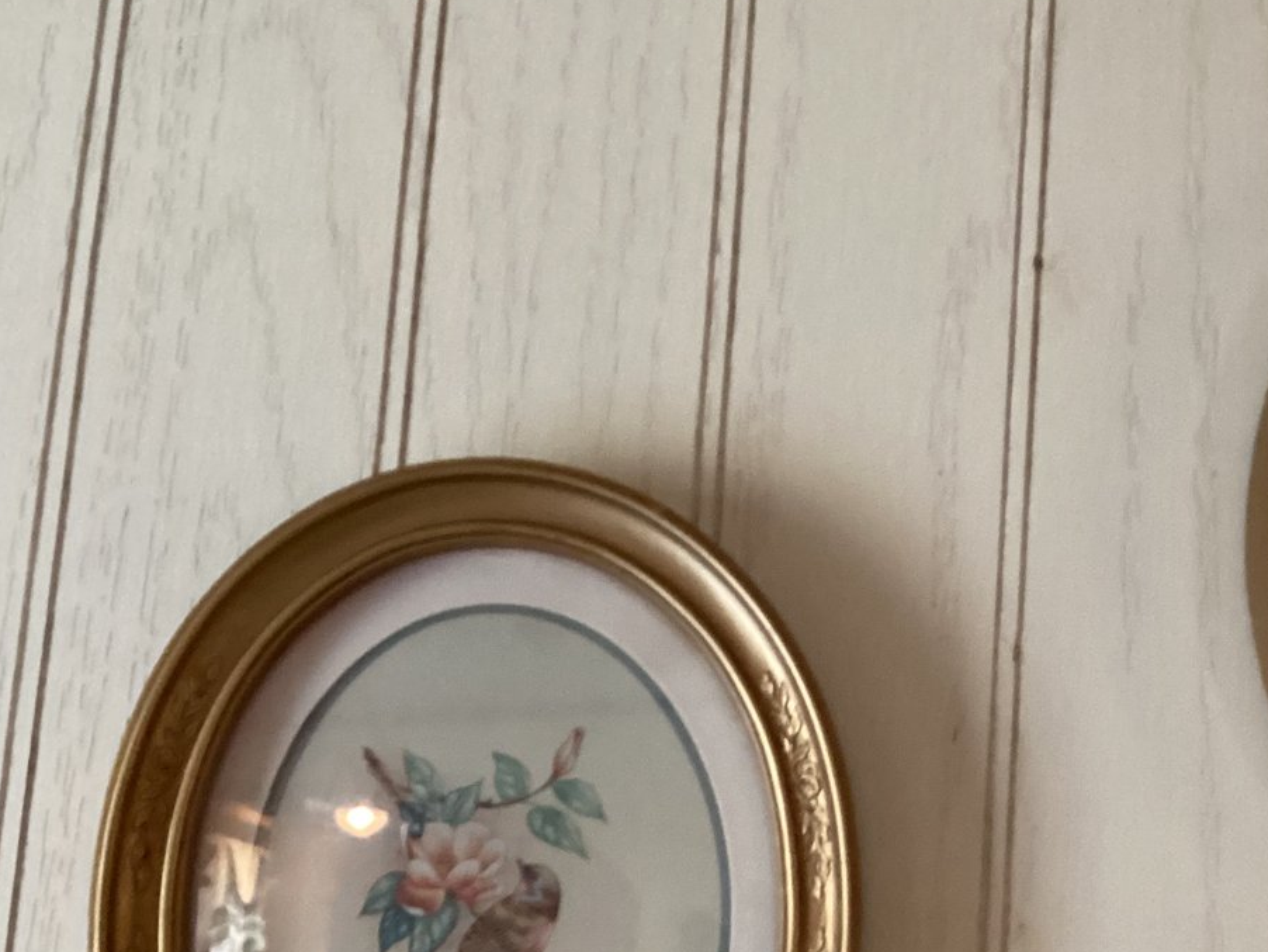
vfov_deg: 27.7
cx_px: 879
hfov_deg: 36.3
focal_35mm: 52
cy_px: 711
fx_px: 1905
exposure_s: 1/30
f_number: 2.4
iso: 400
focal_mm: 3.3
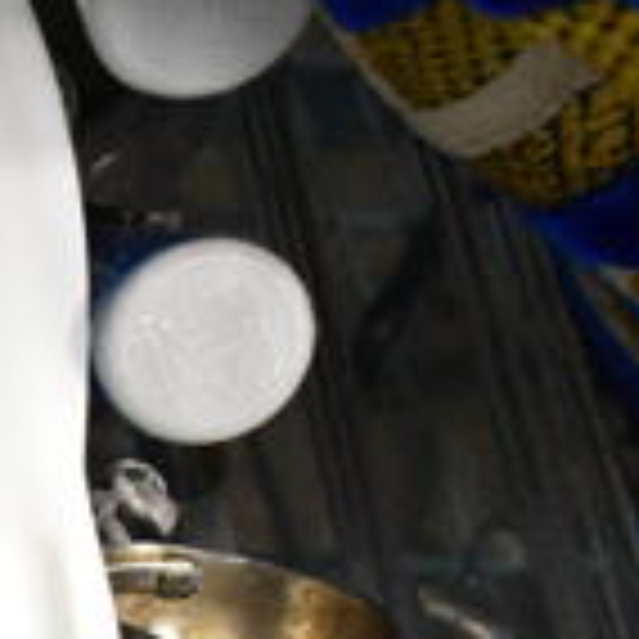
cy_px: 760
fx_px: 2068
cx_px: -729
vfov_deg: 16.8
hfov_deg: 14.1
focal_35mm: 99
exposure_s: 1/100
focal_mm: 18
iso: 6400
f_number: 4
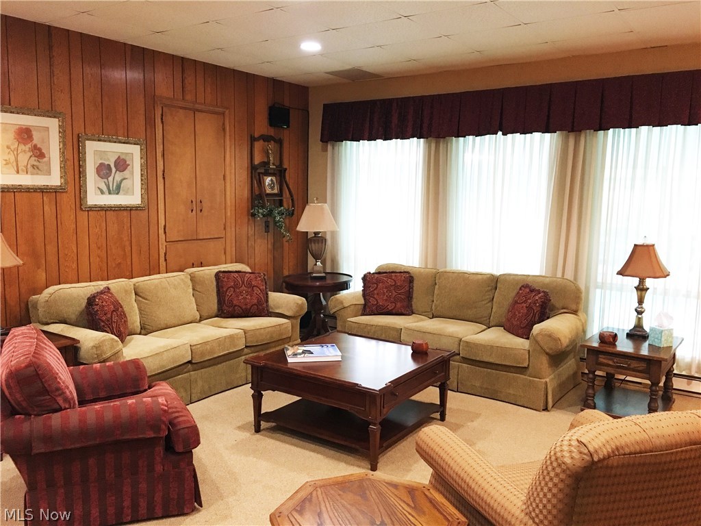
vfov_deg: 48.2
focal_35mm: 29
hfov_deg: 61.7
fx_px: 587
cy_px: 263
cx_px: 350
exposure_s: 1/15
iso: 200
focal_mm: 4.15
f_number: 2.2
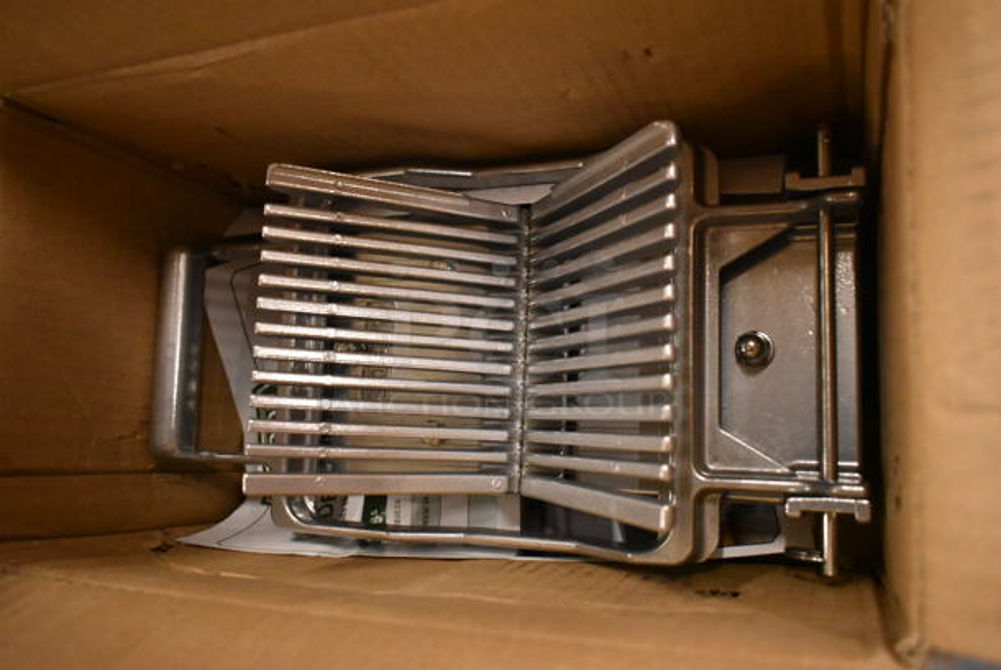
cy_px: 335
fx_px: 835
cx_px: 500
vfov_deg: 43.7
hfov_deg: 61.9
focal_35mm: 30
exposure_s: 1/125
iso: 4500
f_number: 3.5
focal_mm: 20
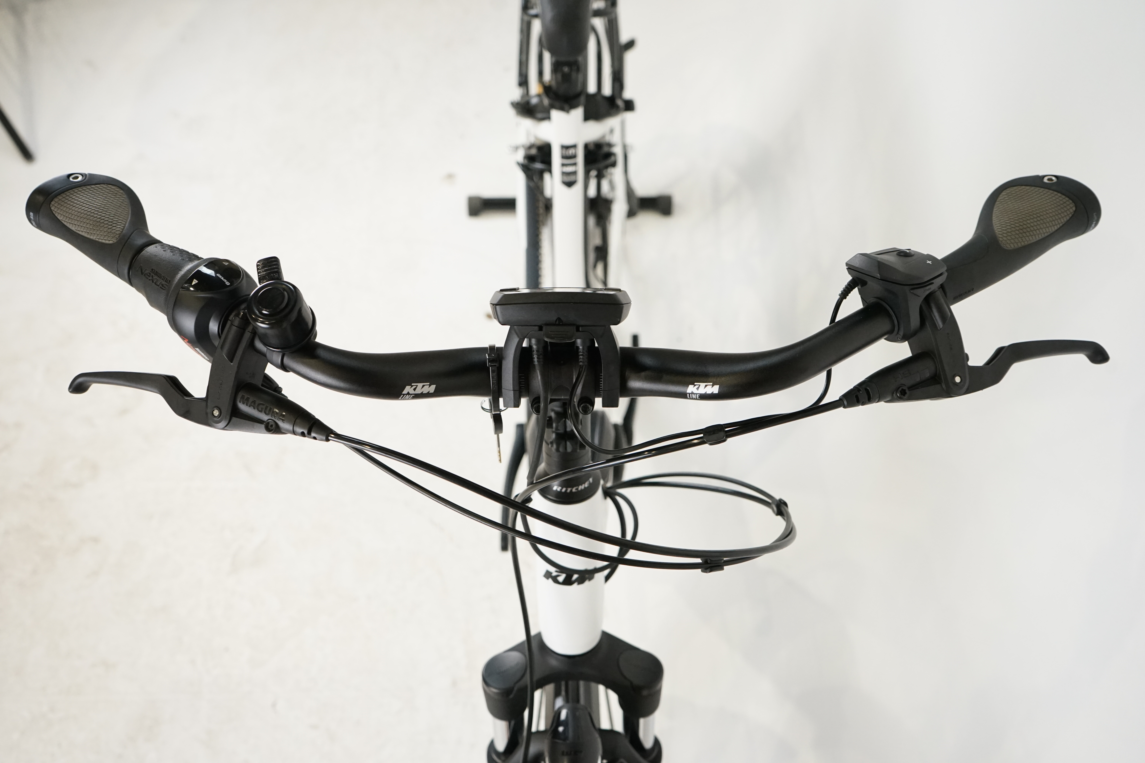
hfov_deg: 55.8
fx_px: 1081
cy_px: 382
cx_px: 572
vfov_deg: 38.9
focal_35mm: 34
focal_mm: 34
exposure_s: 1/200
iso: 2500
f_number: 5.6
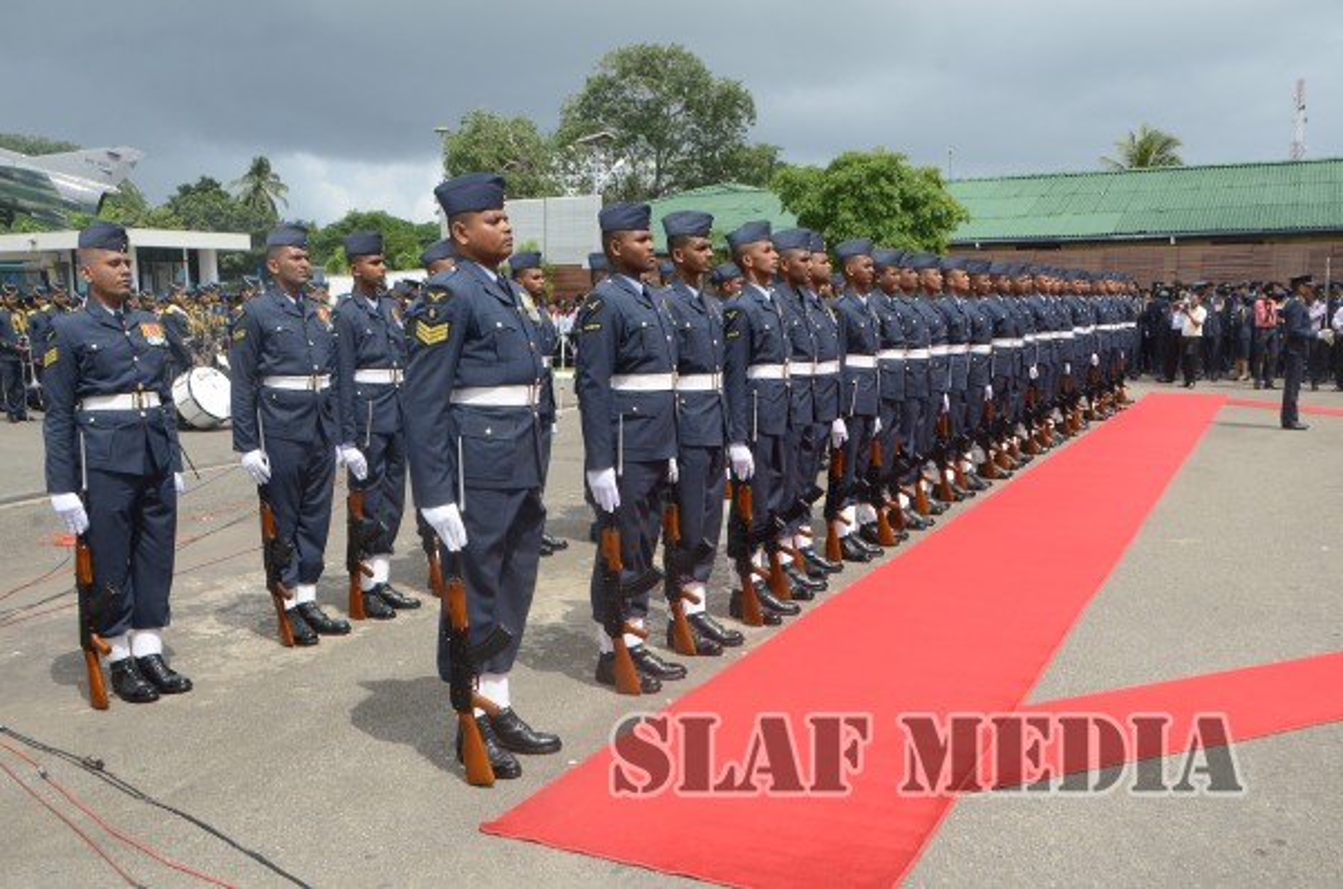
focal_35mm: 30
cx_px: 672
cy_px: 444
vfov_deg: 43.4
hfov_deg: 62.0
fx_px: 1117
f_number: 10
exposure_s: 1/200
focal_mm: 20
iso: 160
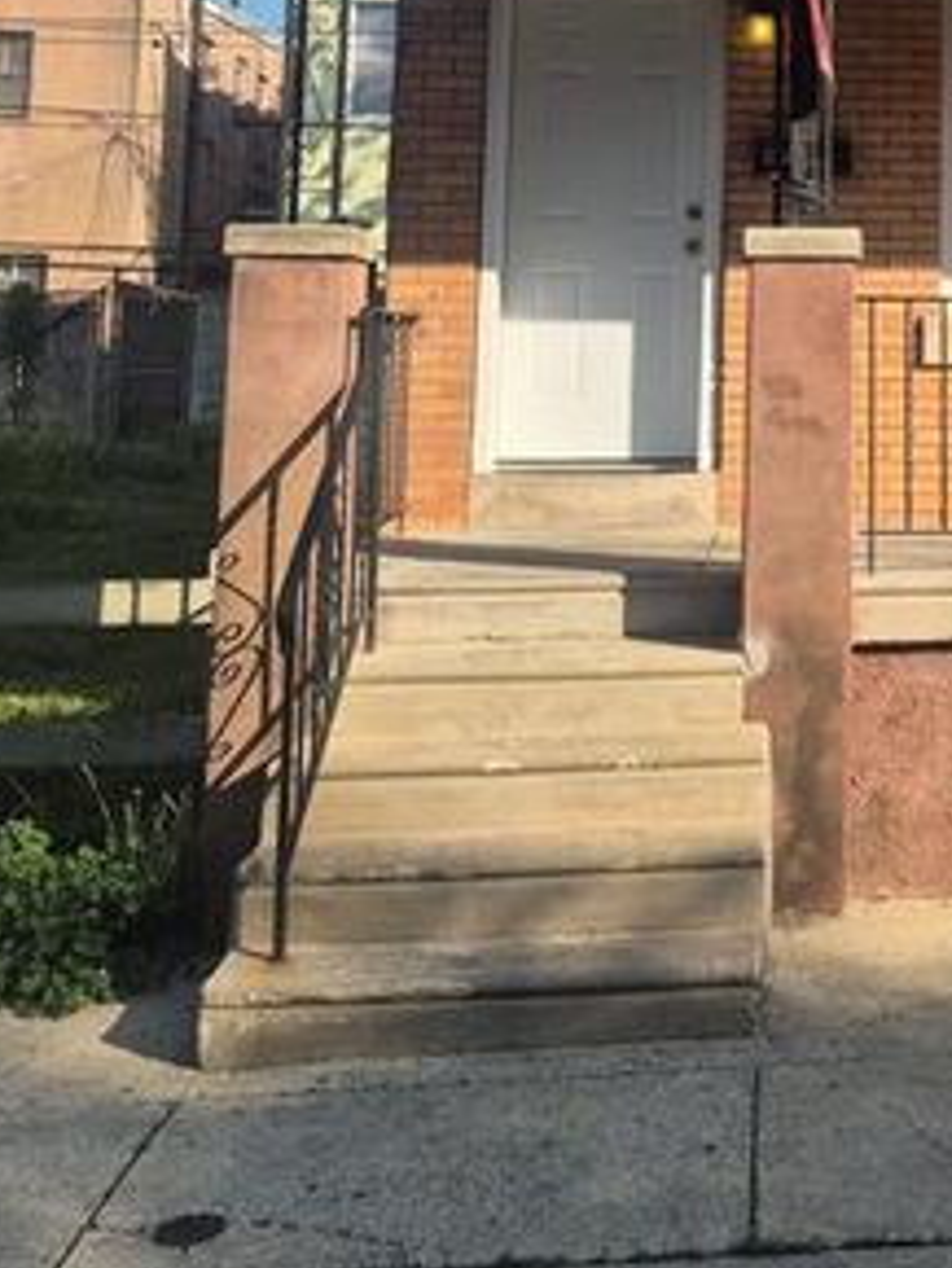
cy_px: 134
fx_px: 1942
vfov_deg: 34.2
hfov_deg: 25.7
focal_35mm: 53
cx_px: 1027
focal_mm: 5.4
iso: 25
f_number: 1.8
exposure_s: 1/1600
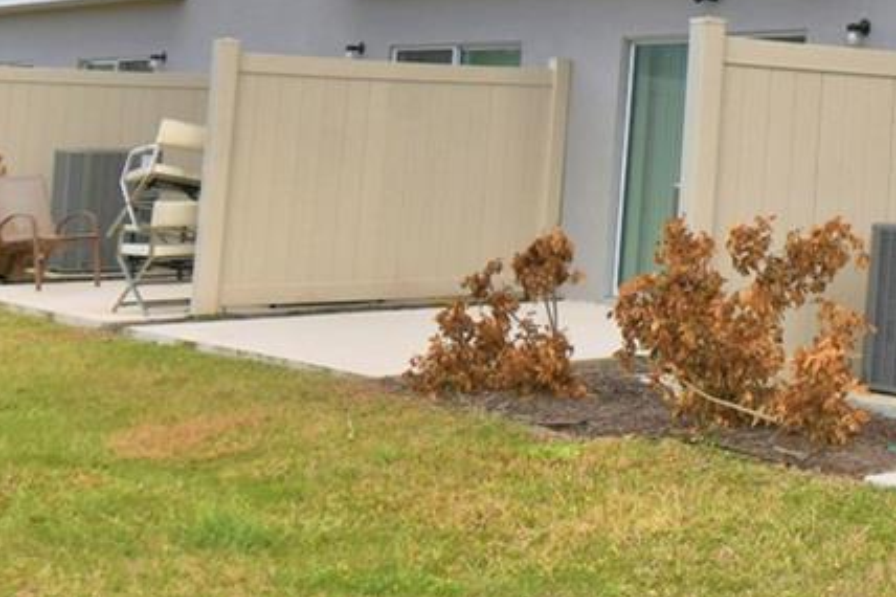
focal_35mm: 71
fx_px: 1766
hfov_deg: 22.6
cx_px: 1390
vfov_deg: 18.5
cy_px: -34
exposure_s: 1/250
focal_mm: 13
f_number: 9
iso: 100
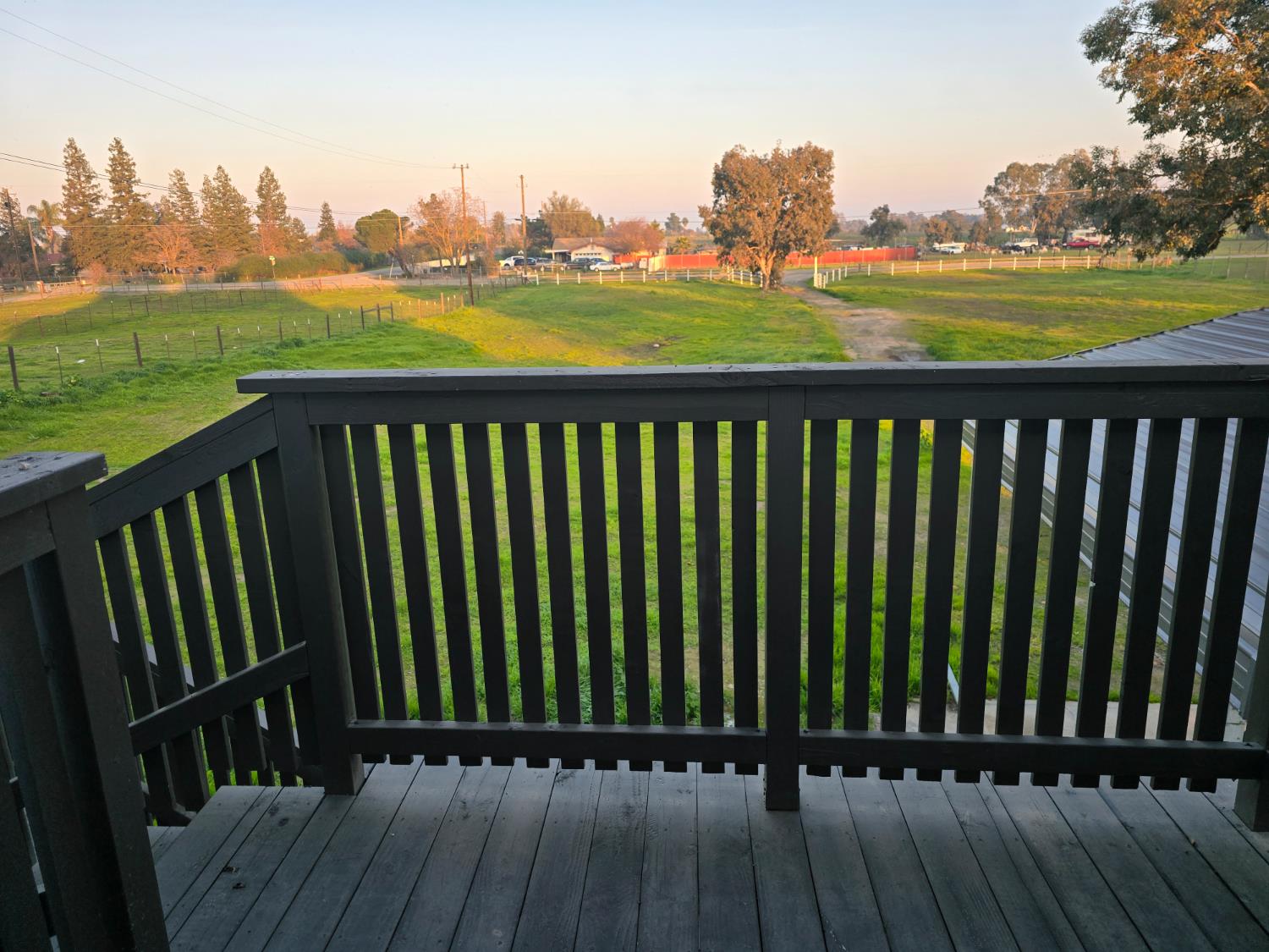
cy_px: 476
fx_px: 843
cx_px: 634
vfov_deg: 58.9
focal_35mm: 23
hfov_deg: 73.9
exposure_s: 1/180
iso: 25
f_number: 1.7
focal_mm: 6.3
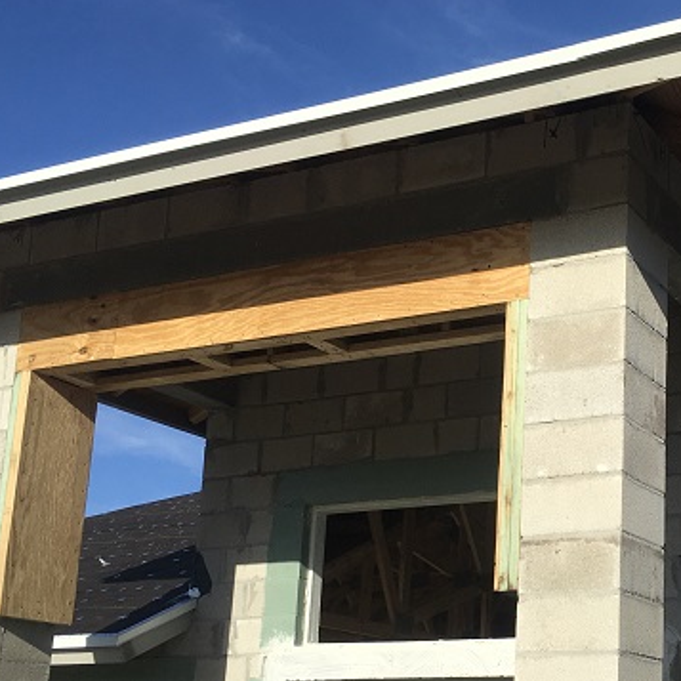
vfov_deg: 30.7
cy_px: 495
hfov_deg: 29.8
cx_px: 615
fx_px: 1224
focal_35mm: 55
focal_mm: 4.15
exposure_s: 1/2331
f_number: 2.2
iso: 25
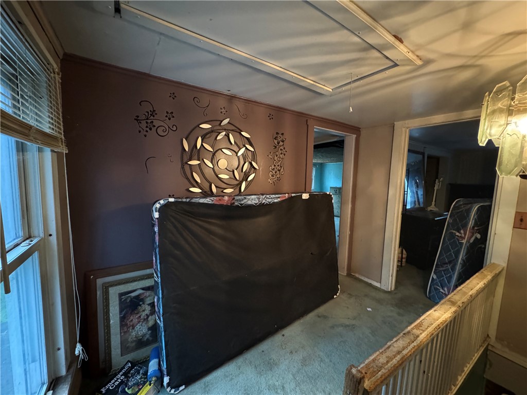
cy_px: 198
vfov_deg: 85.7
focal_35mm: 14
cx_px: 264
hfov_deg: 102.1
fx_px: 213
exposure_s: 1/30
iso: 1250
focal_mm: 2.22
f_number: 2.2
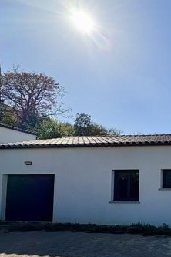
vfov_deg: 53.1
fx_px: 249
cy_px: 177
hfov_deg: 29.2
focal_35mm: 35
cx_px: 232
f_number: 2.2
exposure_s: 1/1709
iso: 40
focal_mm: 2.22
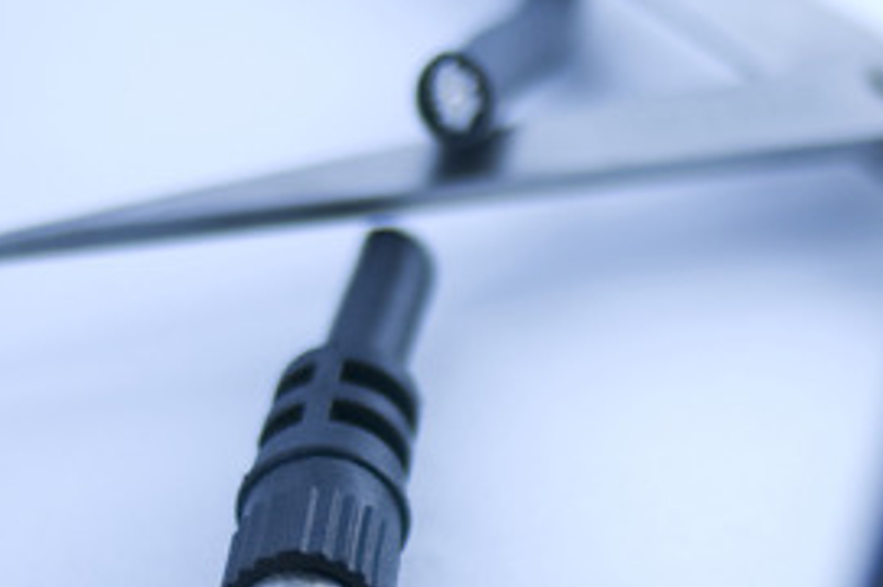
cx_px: 613
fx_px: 2964
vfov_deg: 11.3
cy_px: 440
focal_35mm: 121
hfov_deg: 16.9
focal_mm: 28
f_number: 2.8
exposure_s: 1/50
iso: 200
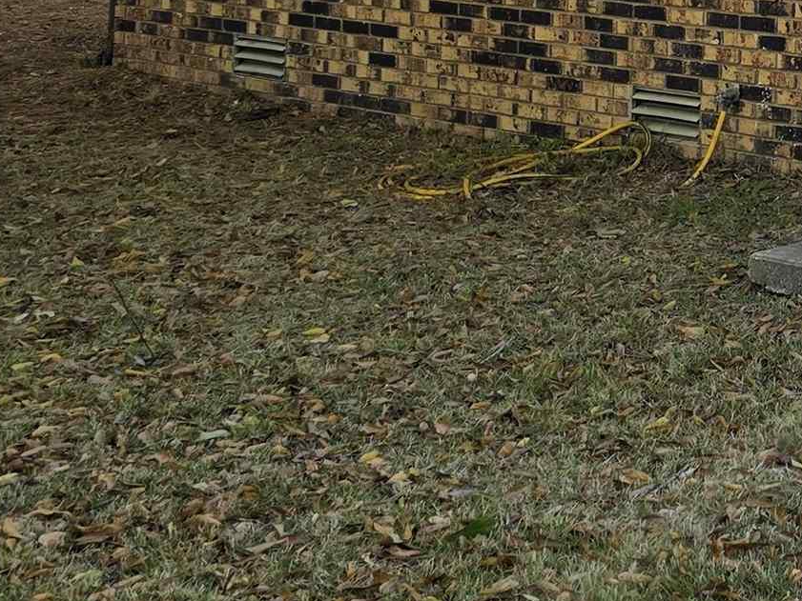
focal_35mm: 84
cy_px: -353
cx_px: 1137
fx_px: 1946
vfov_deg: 15.8
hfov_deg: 20.5
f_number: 1.7
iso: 12
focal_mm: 6.3
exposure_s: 1/279
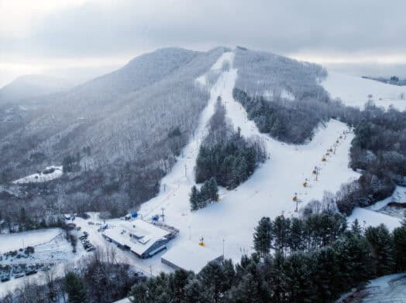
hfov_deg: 71.6
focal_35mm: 24
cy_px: 152
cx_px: 203
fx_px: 281
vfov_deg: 56.7
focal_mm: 12.3
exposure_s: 1/60
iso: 200
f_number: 4
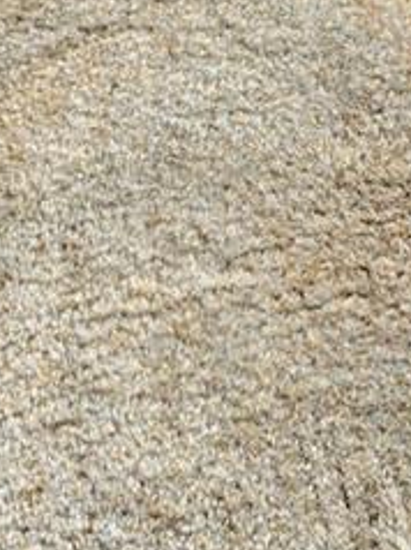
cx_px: 485
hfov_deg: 12.5
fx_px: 1840
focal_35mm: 116
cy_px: -816
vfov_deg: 12.7
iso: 50
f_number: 1.8
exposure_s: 1/120
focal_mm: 5.4
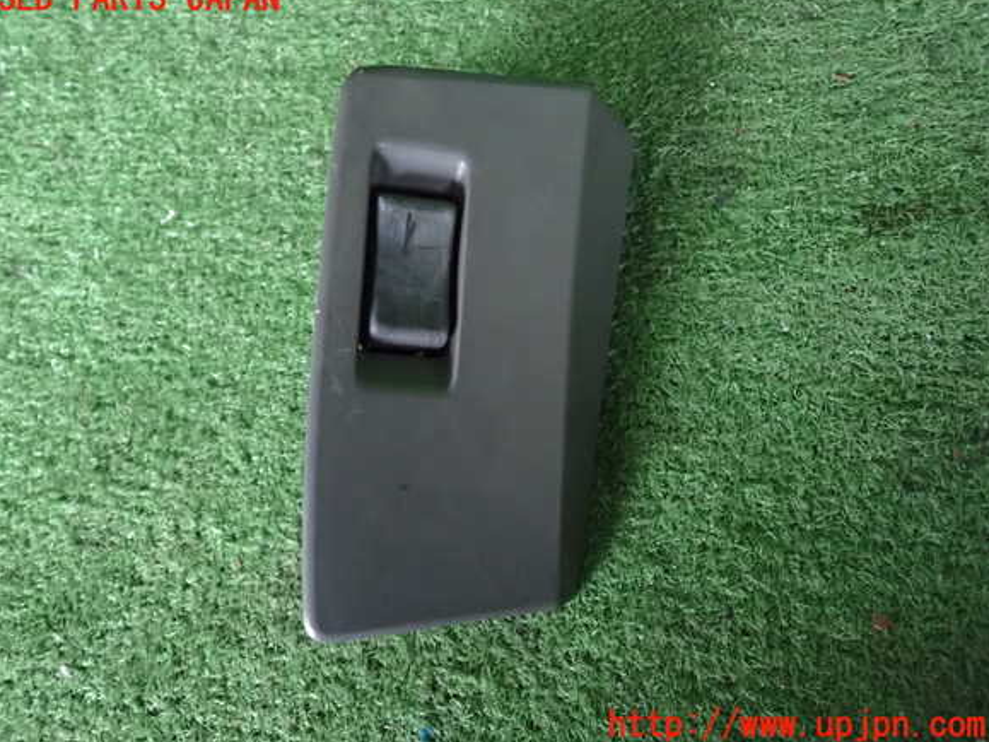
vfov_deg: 48.2
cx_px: 482
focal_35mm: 29
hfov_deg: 61.7
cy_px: 362
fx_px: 828
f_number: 2.2
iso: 1250
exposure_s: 1/30
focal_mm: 5.05
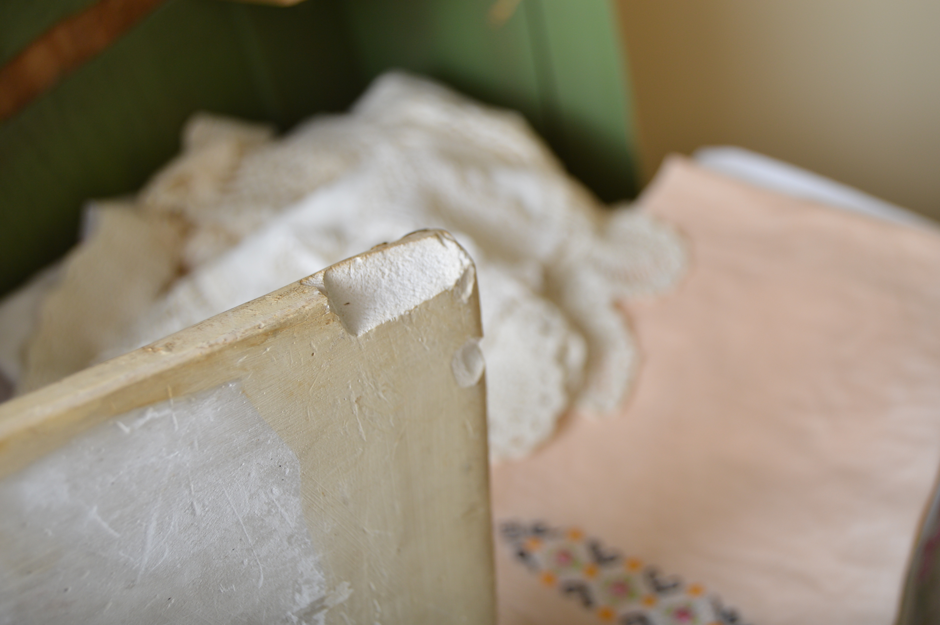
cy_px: 312
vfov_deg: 29.8
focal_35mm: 45
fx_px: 1174
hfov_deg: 43.6
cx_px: 470
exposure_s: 1/200
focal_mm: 30
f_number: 4.2
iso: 200
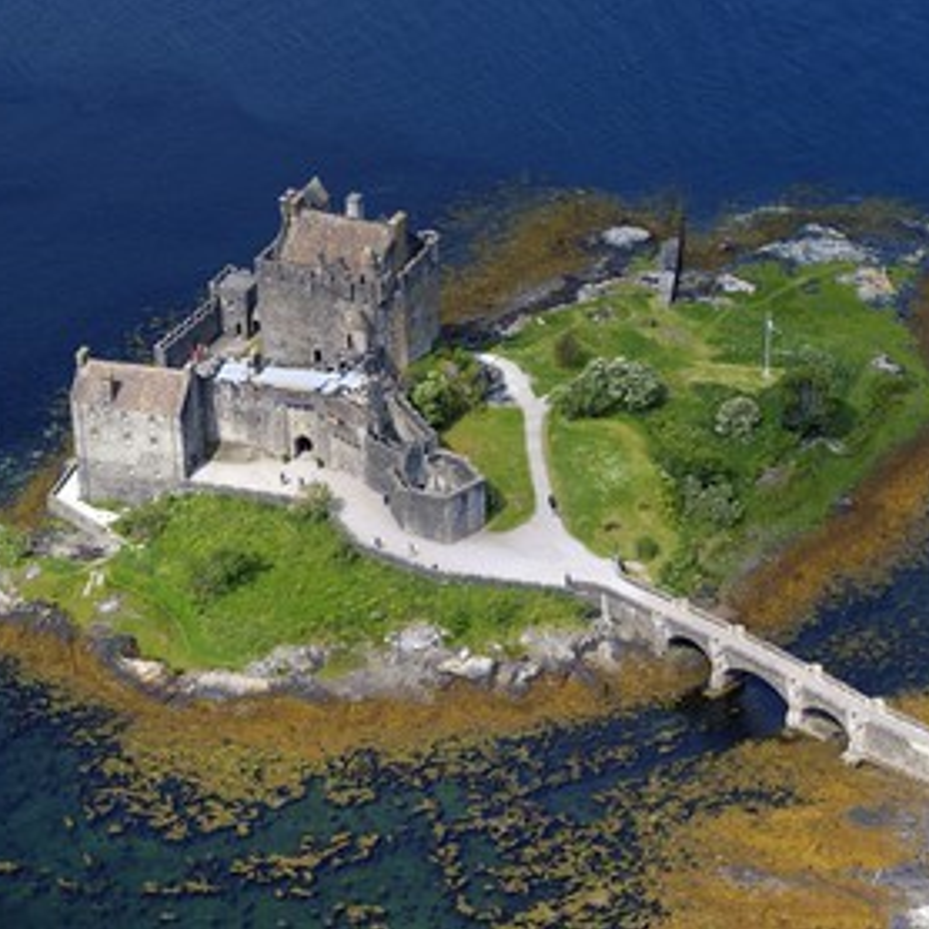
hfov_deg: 13.3
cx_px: 495
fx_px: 3978
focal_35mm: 131
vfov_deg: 13.3
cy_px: 464
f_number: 7.1
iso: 400
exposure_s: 1/800
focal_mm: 102
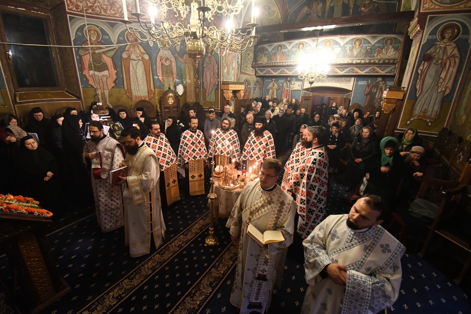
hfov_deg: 100.4
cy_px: 157
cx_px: 236
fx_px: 196
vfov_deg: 77.3
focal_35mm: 15
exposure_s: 1/15
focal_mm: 10
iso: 5000
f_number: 4.5
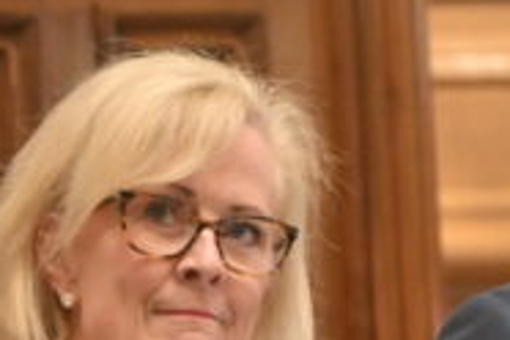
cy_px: 524
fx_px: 17523
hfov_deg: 1.7
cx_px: 499
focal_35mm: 1237
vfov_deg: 1.1
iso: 3200
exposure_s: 1/200
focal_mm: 200
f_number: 2.8
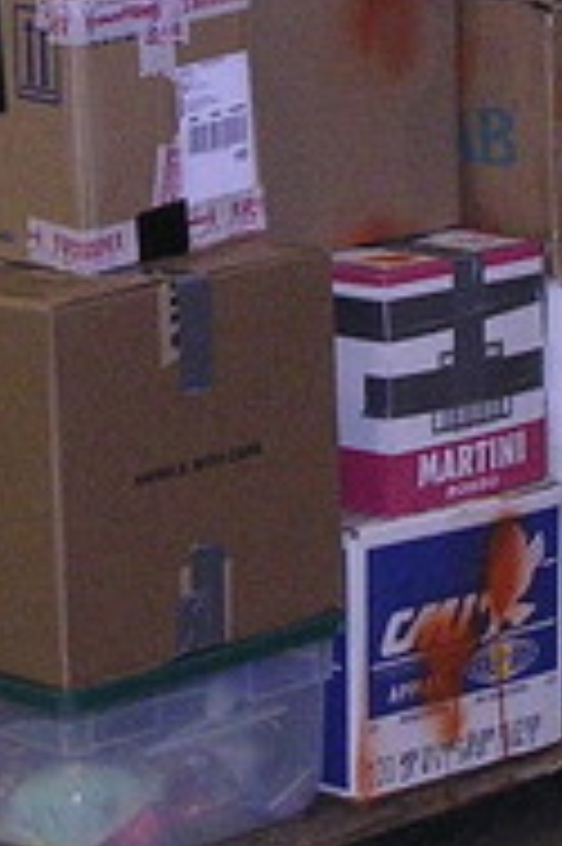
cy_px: 14
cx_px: 355
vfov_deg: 12.5
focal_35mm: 163
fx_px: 3824
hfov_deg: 8.4
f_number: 3
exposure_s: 1/60.1
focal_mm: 7.1
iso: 327
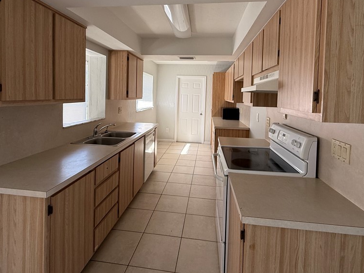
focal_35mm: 19
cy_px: 102
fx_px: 200
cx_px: 183
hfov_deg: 84.7
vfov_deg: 67.6
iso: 125
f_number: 2.2
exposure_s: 1/99
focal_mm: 2.22
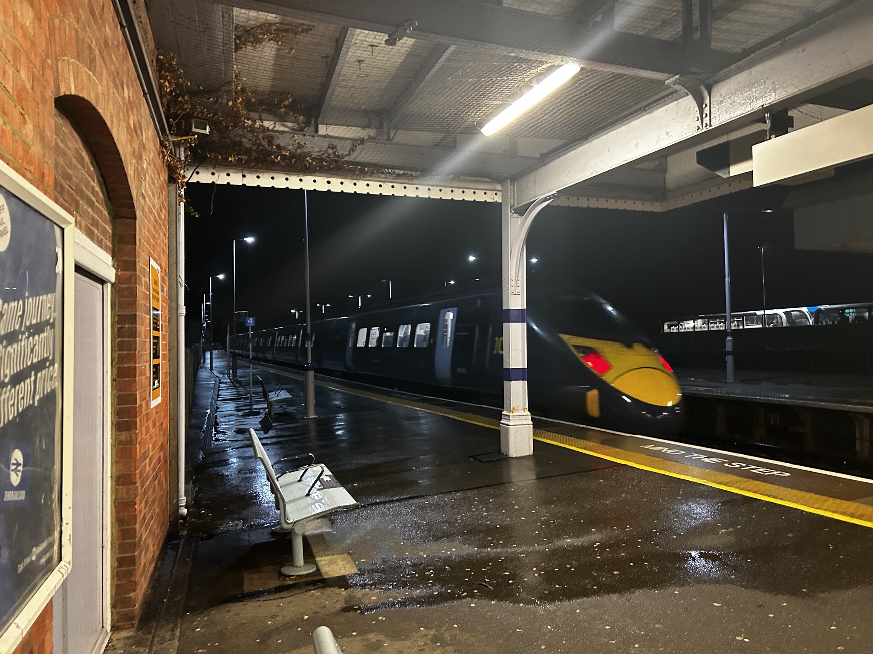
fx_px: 656
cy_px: 327
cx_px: 436
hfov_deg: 67.3
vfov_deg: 53.1
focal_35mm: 26
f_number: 1.5
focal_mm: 5.7
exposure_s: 1/33
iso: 400
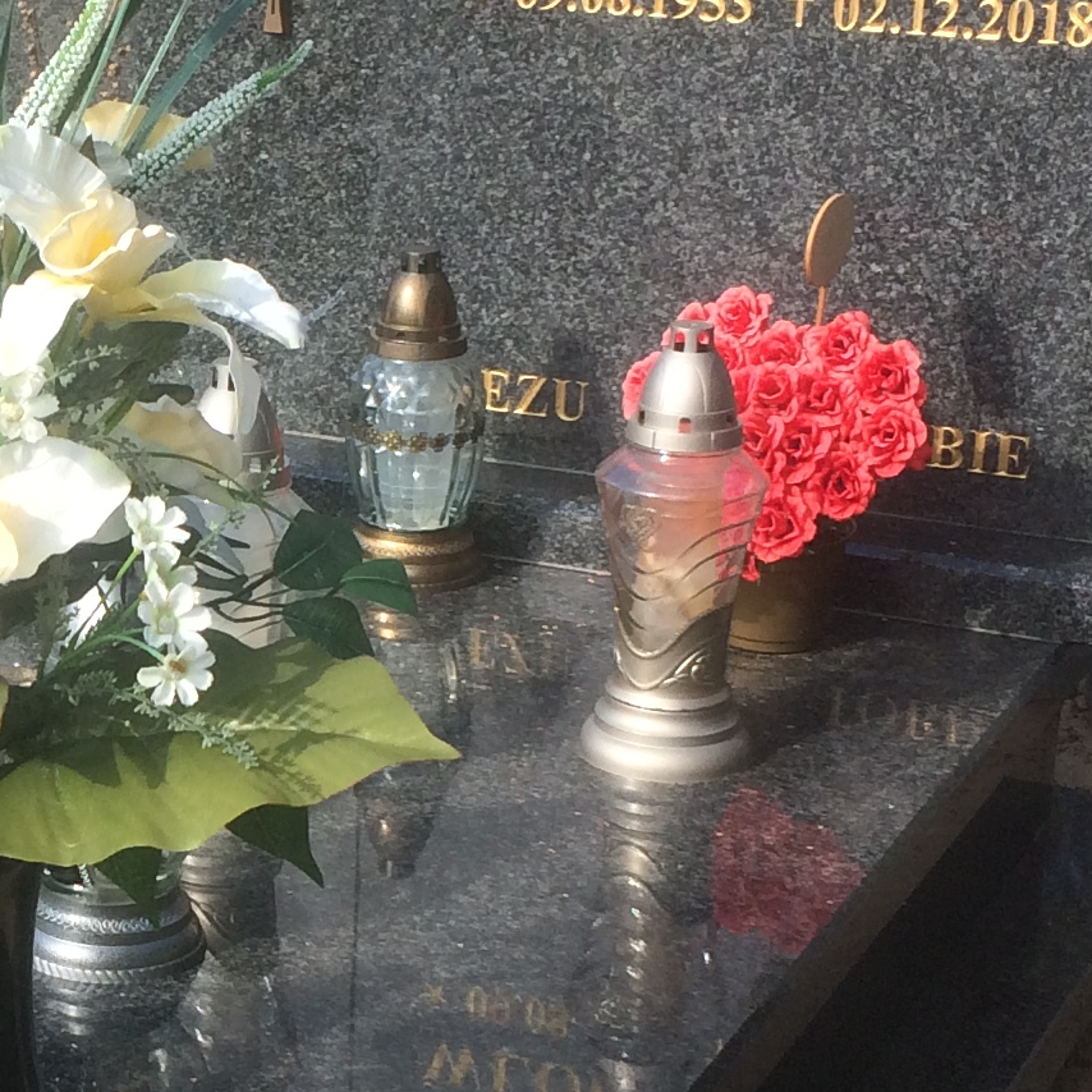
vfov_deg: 17.7
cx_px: -104
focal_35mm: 98
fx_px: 3498
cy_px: 690
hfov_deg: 17.2
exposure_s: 1/933
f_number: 2.2
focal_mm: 4.15
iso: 32
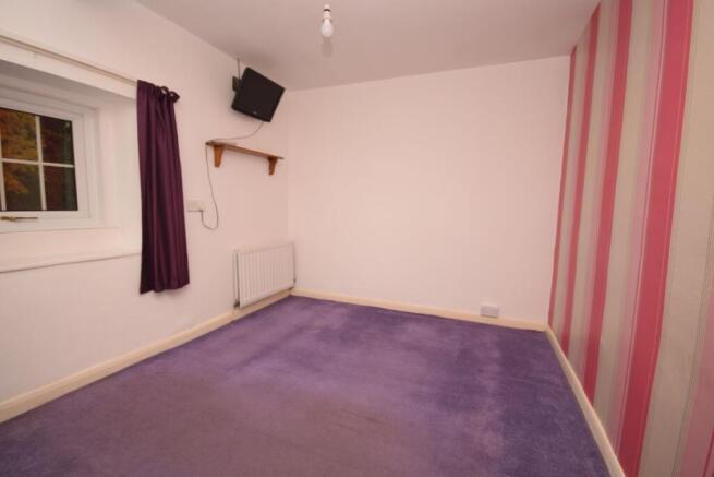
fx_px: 298
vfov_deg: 77.4
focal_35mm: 15
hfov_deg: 100.4
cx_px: 357
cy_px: 238
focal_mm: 10
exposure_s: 1/60
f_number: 4
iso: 100
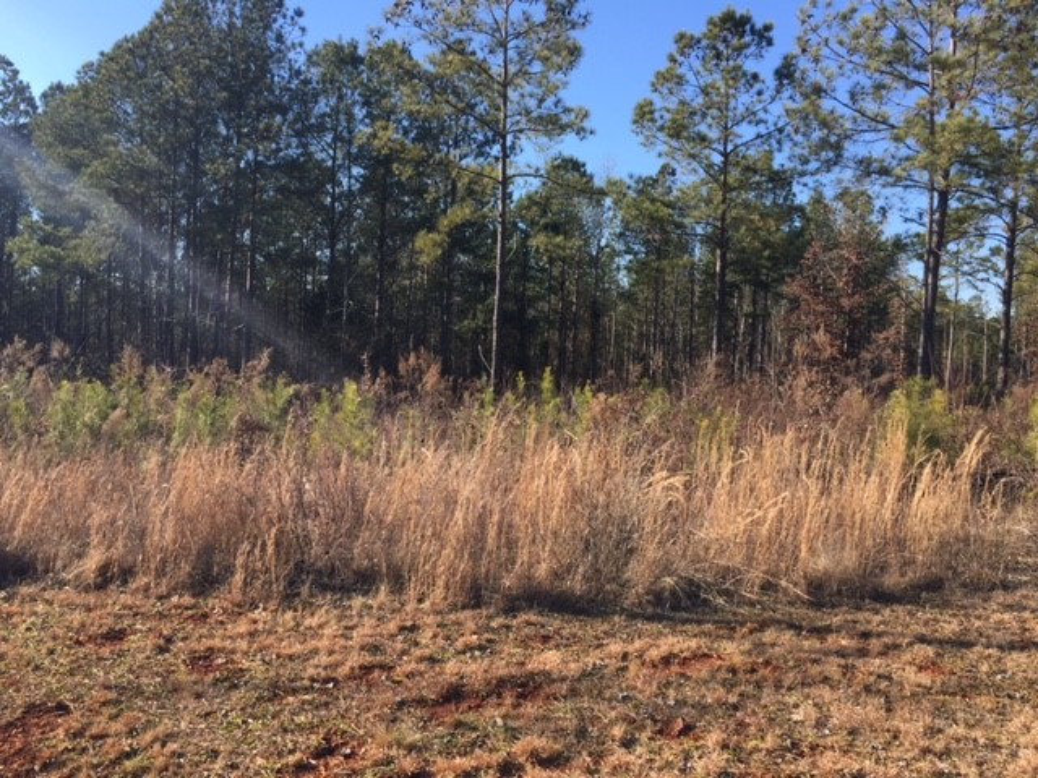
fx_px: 870
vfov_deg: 48.2
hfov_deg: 61.7
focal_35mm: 29
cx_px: 519
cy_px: 389
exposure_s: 1/842
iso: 32
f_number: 2.2
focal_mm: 4.15
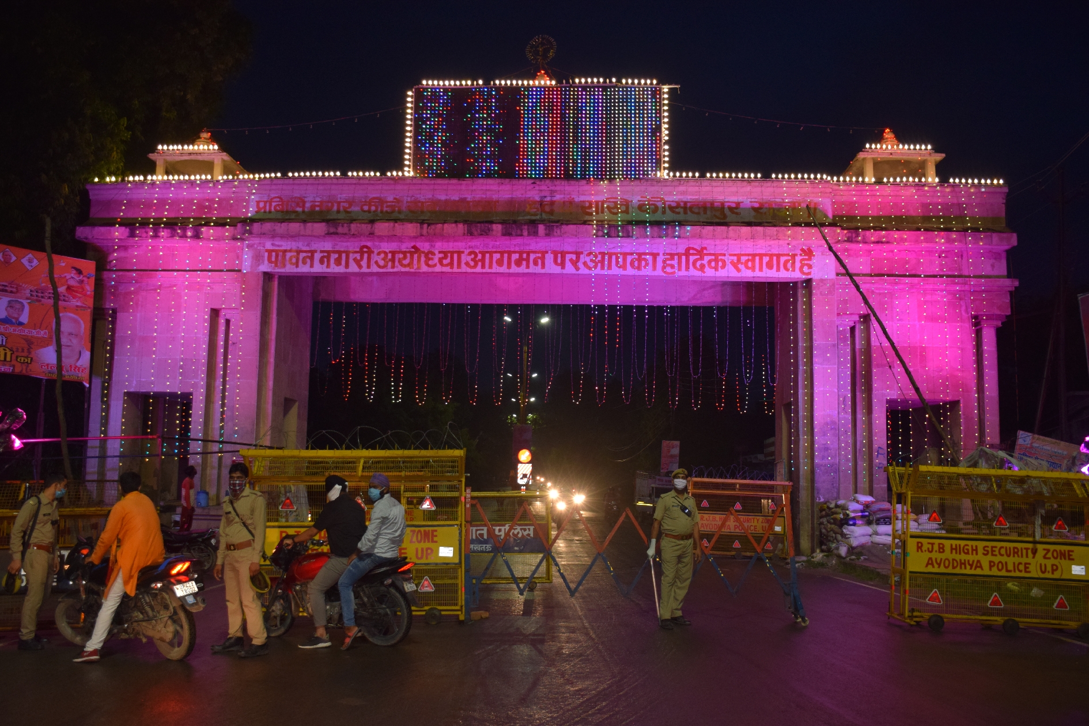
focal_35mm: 30
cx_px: 544
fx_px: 907
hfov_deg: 61.9
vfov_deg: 43.6
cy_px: 363
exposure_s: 1/60
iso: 800
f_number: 4
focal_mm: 20
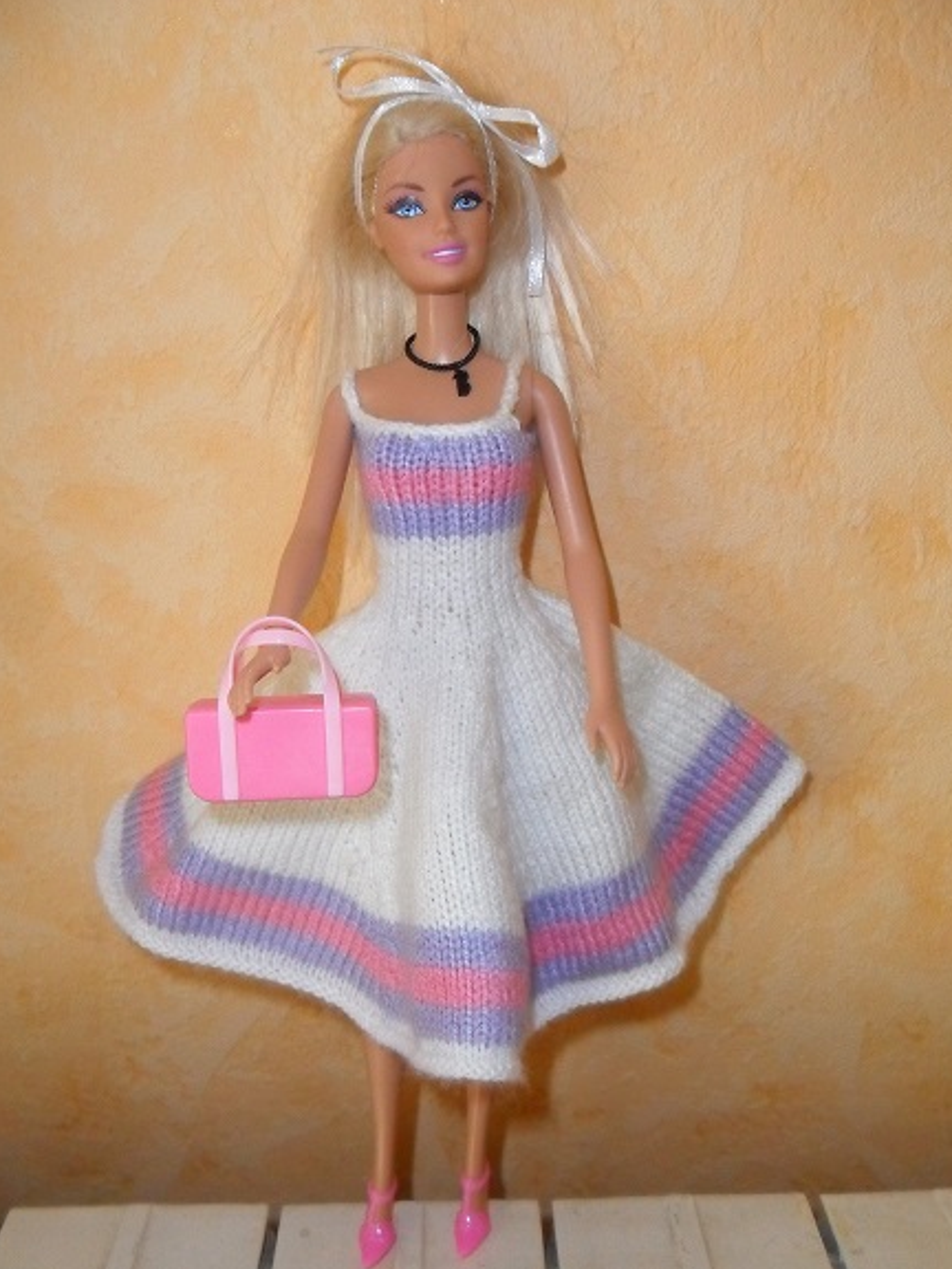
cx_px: 485
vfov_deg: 59.9
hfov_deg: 46.8
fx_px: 1100
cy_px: 685
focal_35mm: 30
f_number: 3.5
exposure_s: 1/45
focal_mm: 4.9
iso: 400
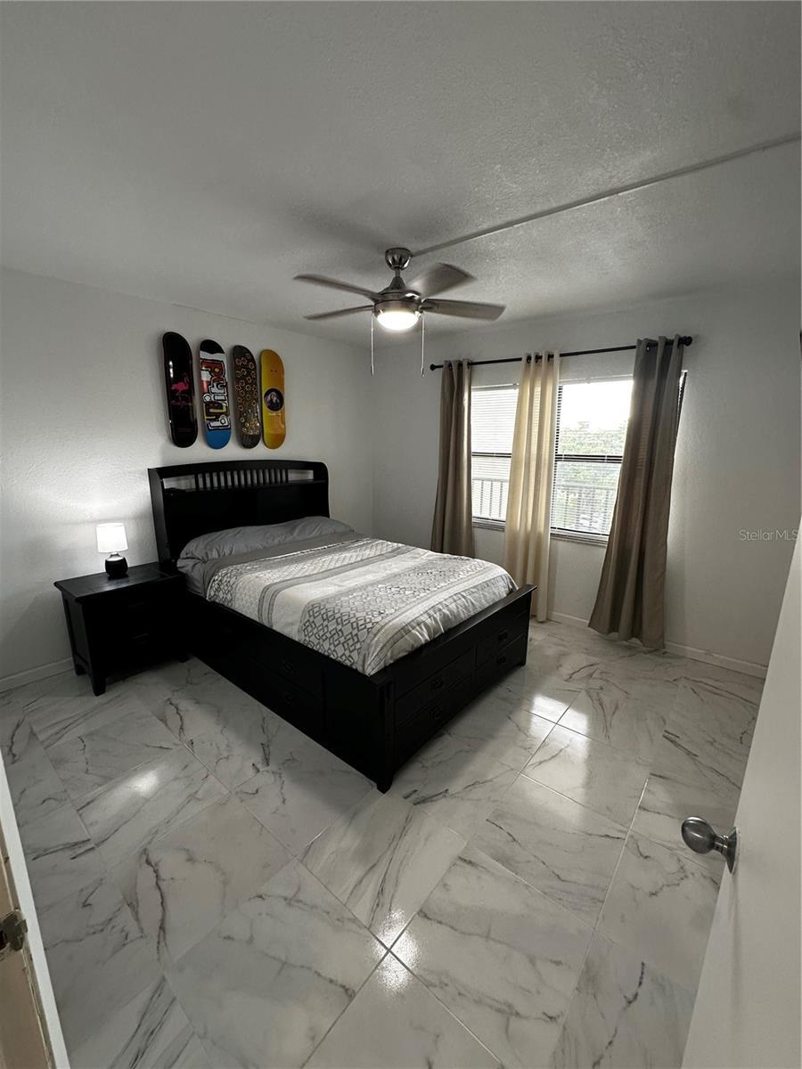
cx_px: 401
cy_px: 534
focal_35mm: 14
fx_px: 432
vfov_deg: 102.1
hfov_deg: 85.7
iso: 200
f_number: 2.2
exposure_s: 1/120
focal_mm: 2.22
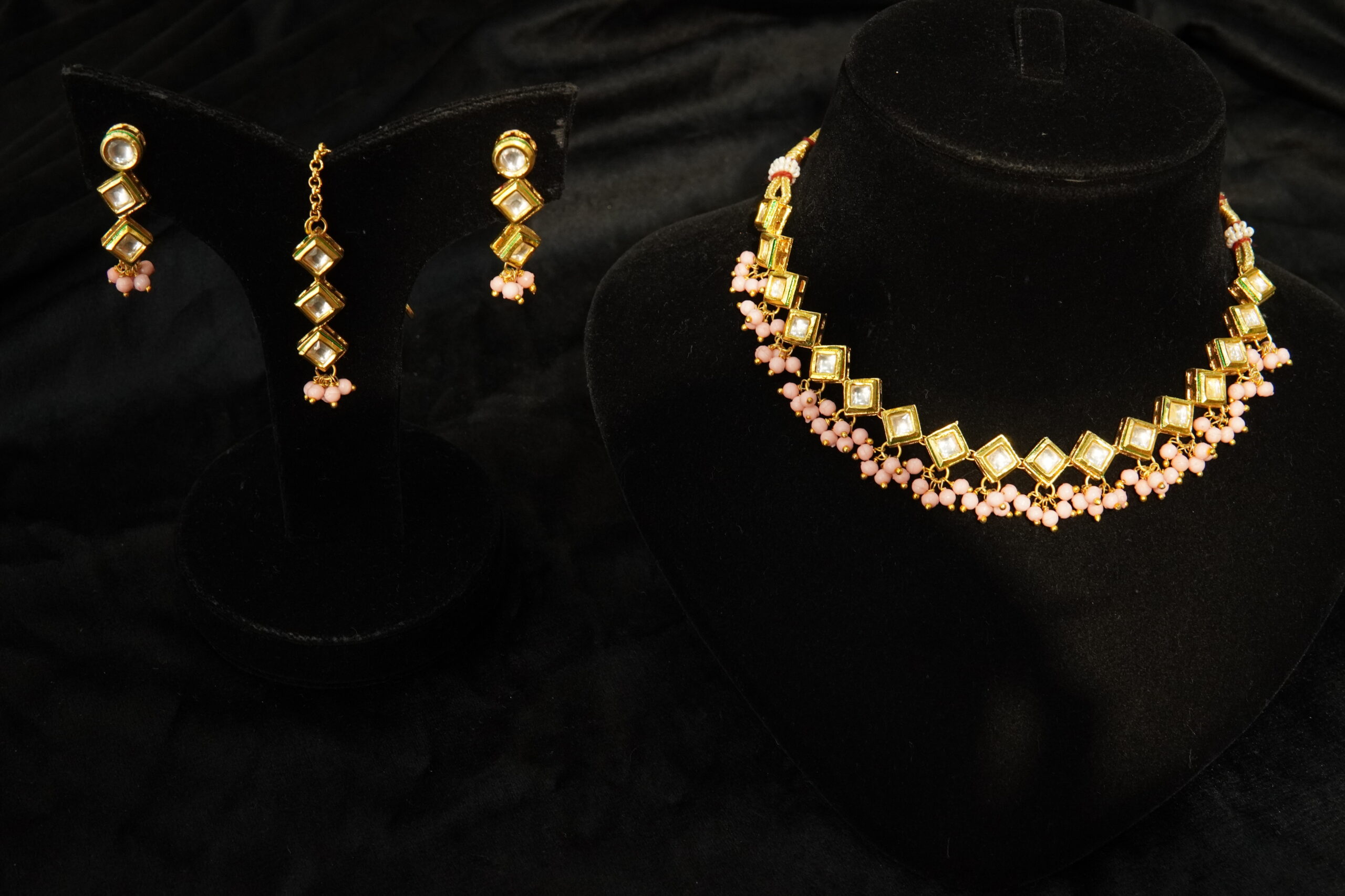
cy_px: 448
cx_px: 672
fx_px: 1681
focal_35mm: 45
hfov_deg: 43.6
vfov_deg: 29.9
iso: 2000
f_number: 8
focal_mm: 30
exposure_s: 1/80
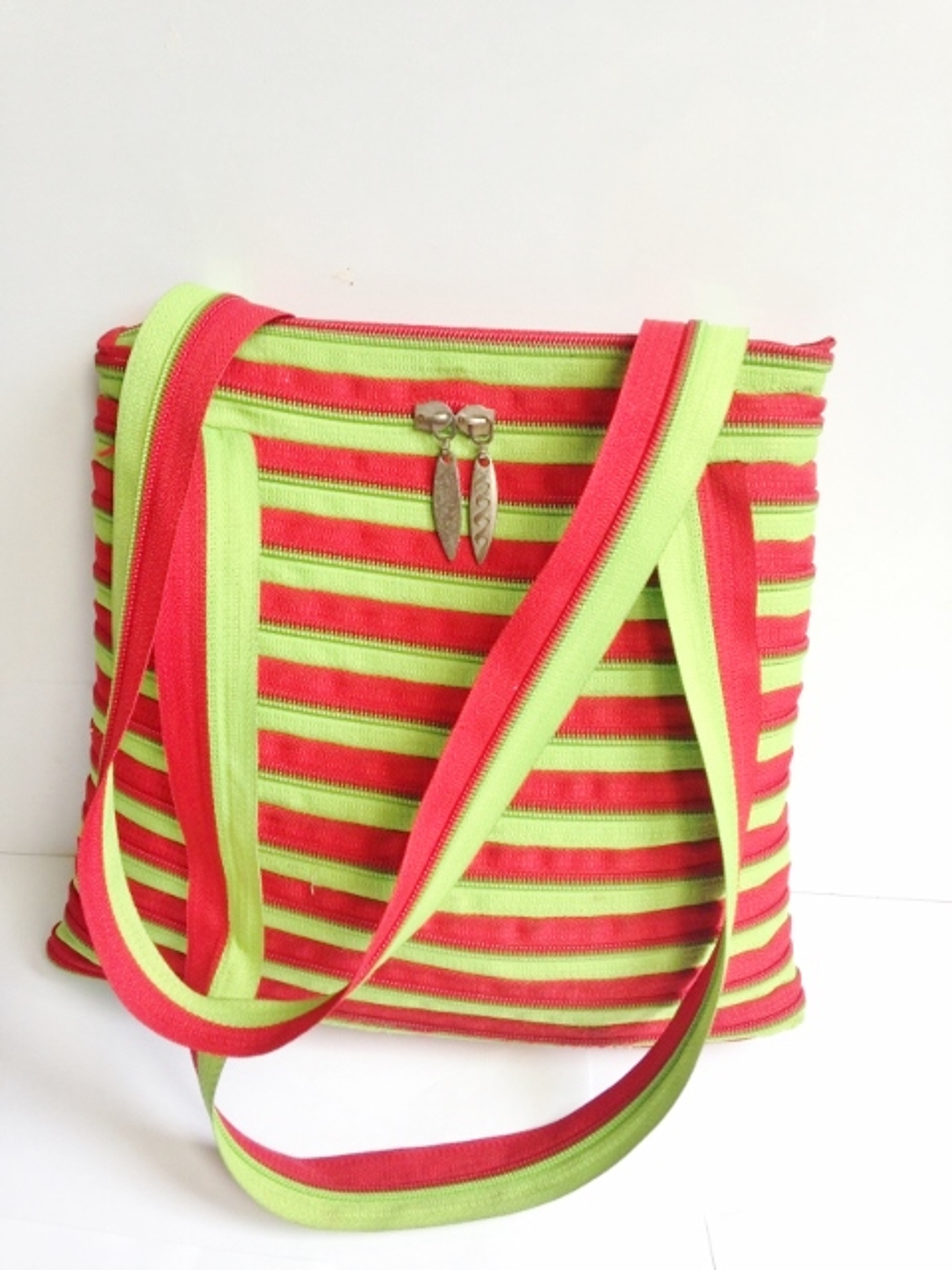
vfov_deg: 55.4
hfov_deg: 42.9
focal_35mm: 33
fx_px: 1210
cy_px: 635
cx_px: 476
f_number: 2.4
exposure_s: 1/20
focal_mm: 4.12
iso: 64
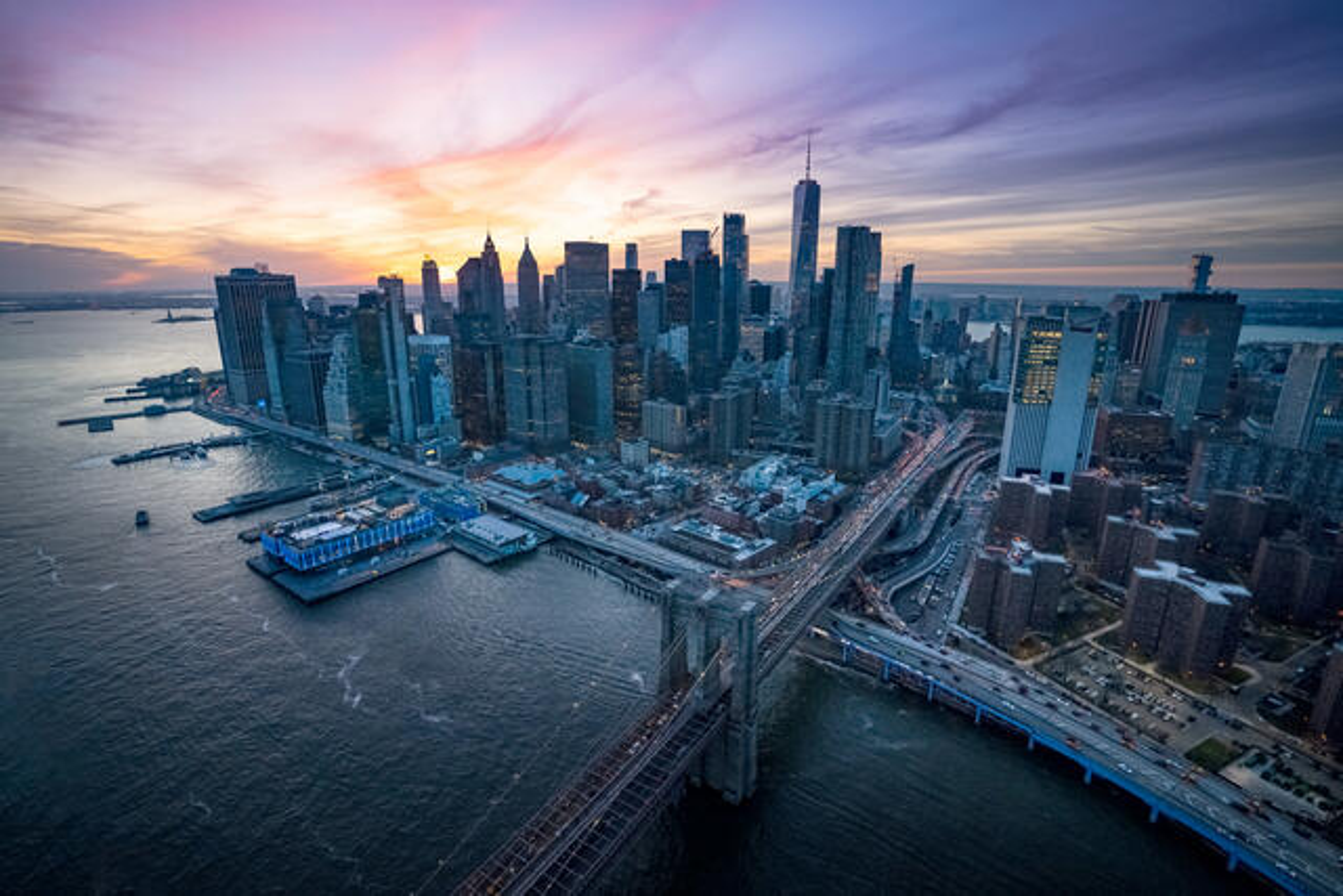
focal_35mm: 16
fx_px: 597
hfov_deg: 96.7
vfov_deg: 73.8
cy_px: 448
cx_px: 672
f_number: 2.8
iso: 2000
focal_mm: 16
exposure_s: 1/1000
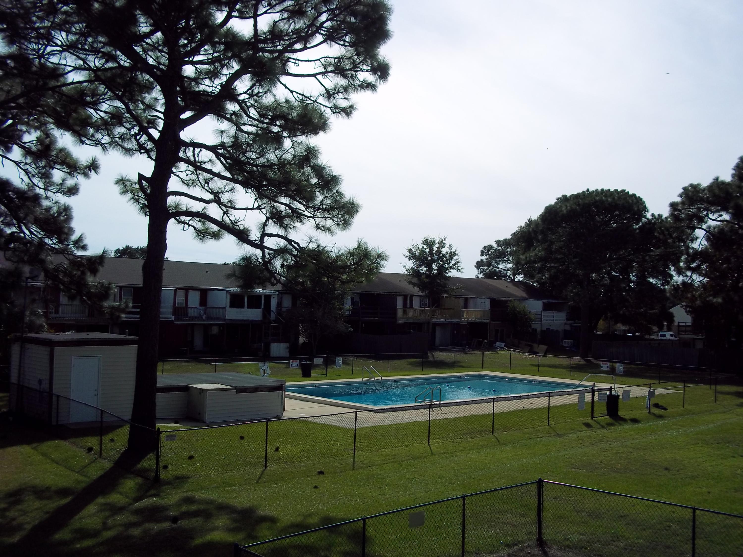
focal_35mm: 36
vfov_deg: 39.7
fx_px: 773
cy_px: 278
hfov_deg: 51.4
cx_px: 372
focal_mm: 6.5
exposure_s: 1/500
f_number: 8
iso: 80
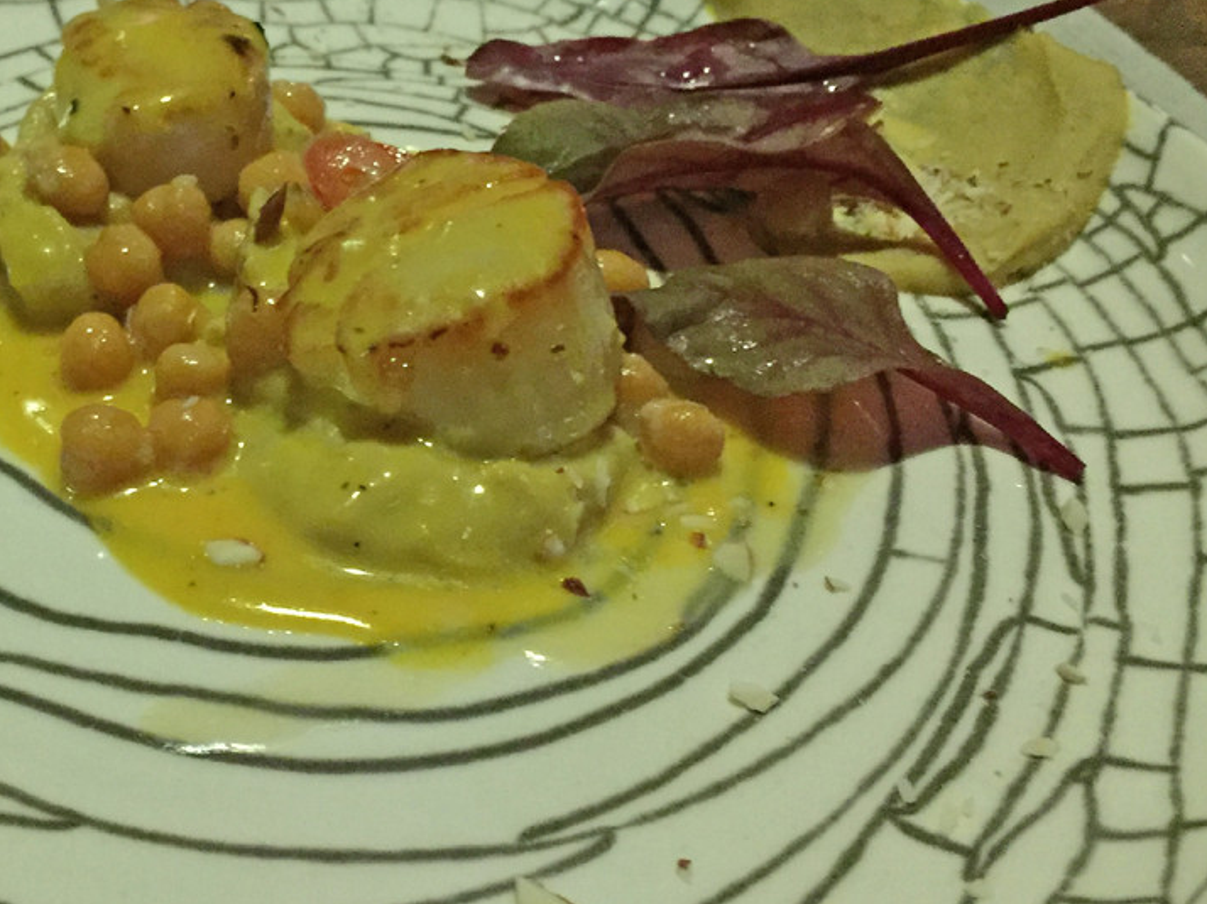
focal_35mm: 52
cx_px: 320
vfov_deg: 28.0
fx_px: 1813
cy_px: 407
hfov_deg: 36.1
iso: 640
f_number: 2.2
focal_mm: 4.15
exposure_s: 1/17
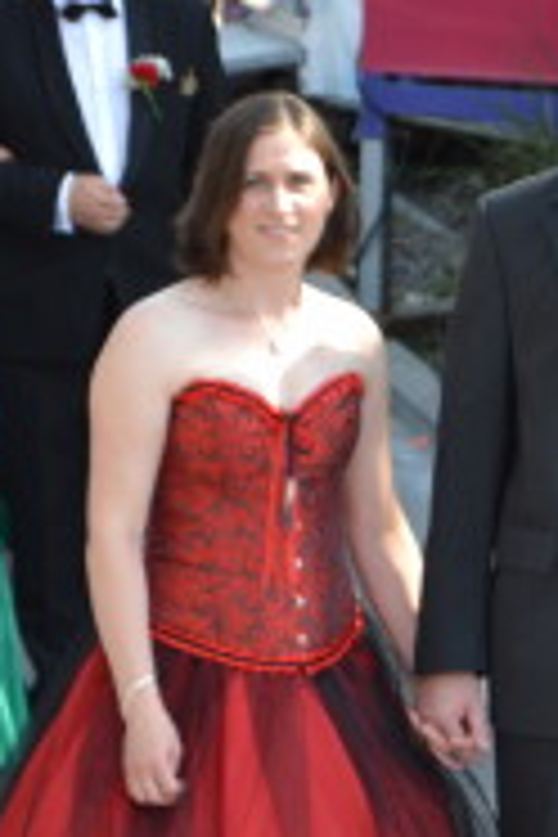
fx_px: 4673
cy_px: 634
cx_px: 392
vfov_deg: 10.2
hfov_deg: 6.8
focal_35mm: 201
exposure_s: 1/125
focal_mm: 52
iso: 180
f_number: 5.6
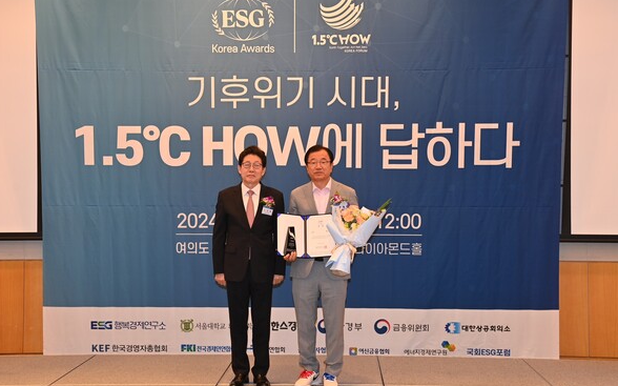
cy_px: 188
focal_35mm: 52
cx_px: 305
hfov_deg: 38.9
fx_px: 875
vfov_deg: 24.8
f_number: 4
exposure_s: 1/60
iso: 1000
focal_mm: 50
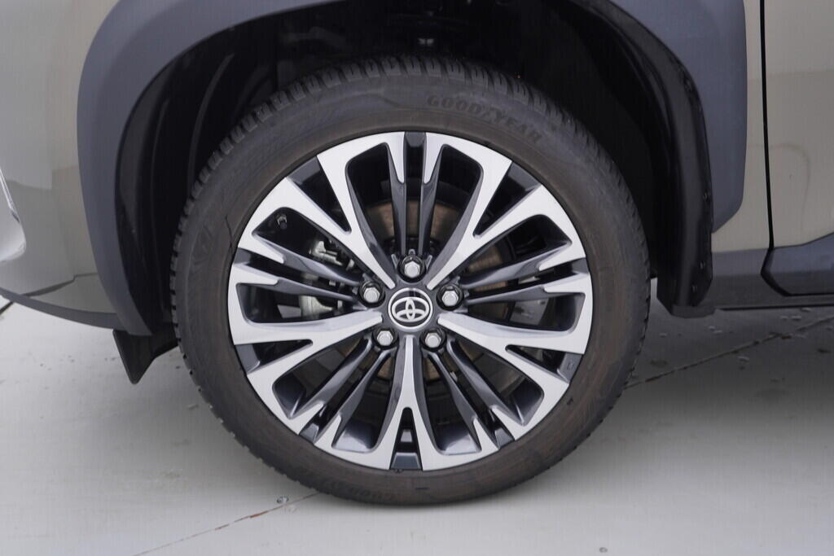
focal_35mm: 36
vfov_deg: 36.9
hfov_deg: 53.1
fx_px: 834
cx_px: 417
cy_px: 278
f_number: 3.2
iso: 125
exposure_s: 1/50
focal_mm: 24
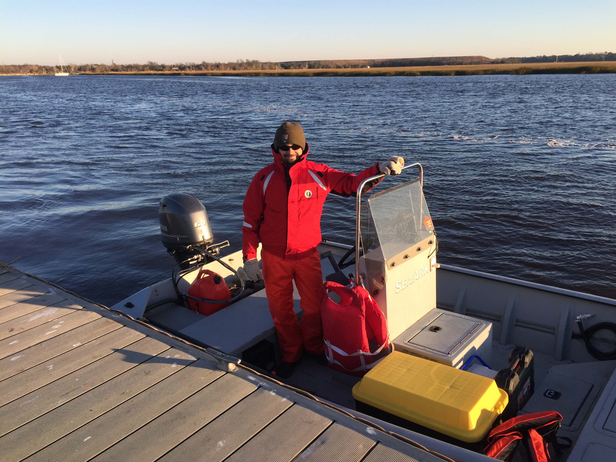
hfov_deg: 61.7
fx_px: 516
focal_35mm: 29
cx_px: 308
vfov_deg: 48.2
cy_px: 231
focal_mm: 4.15
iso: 32
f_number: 2.2
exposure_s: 1/842
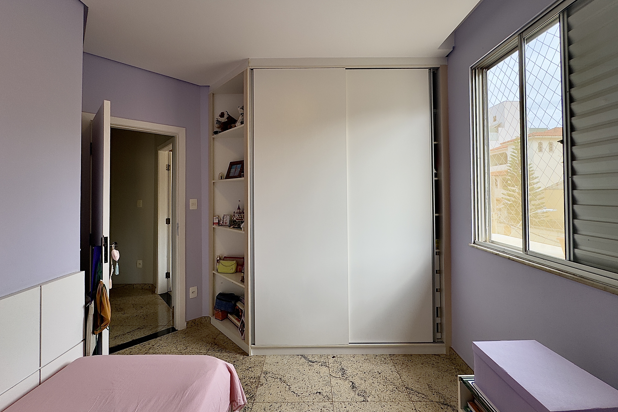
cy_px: 190
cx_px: 309
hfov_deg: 100.4
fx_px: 257
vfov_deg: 77.2
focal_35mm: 15
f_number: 2.2
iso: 40
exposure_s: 1/137
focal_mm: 2.22
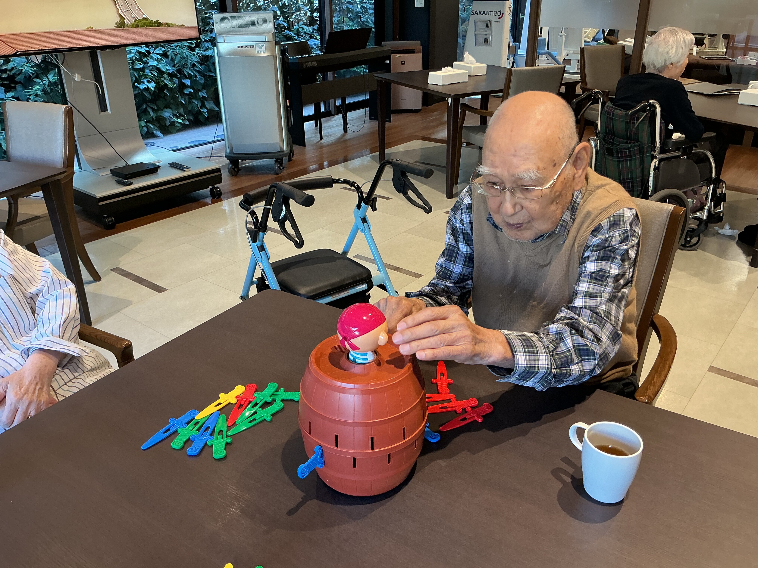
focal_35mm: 29
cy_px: 284
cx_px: 379
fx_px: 635
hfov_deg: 61.7
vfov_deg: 48.2
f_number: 1.8
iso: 64
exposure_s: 1/60
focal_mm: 3
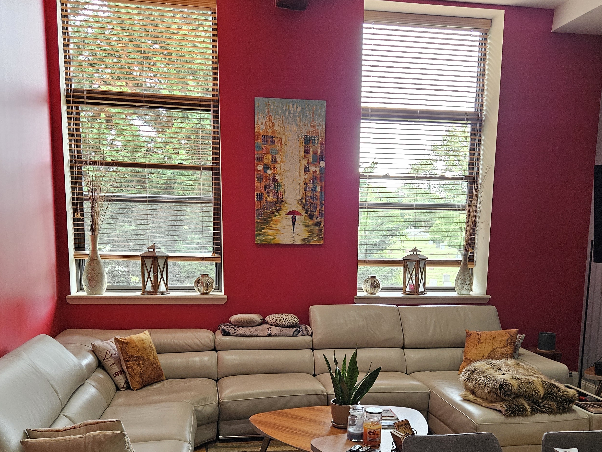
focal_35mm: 37
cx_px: 320
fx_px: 644
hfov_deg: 50.1
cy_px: 320
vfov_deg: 38.0
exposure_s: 1/120
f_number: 1.8
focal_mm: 5.4
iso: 640
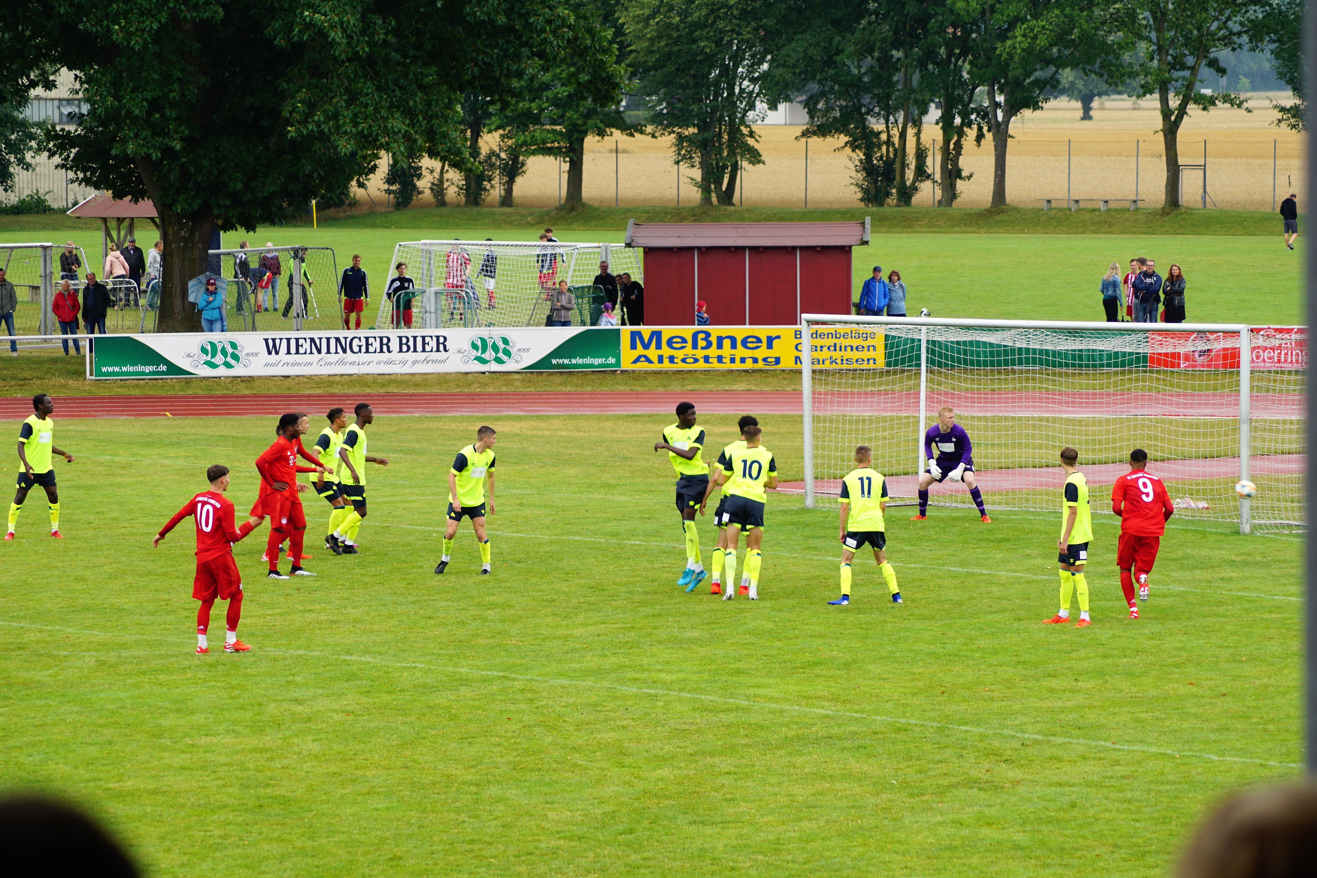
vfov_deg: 8.7
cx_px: 658
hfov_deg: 13.0
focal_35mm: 158
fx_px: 5761
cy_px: 439
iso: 100
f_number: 5
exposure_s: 1/250
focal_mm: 105
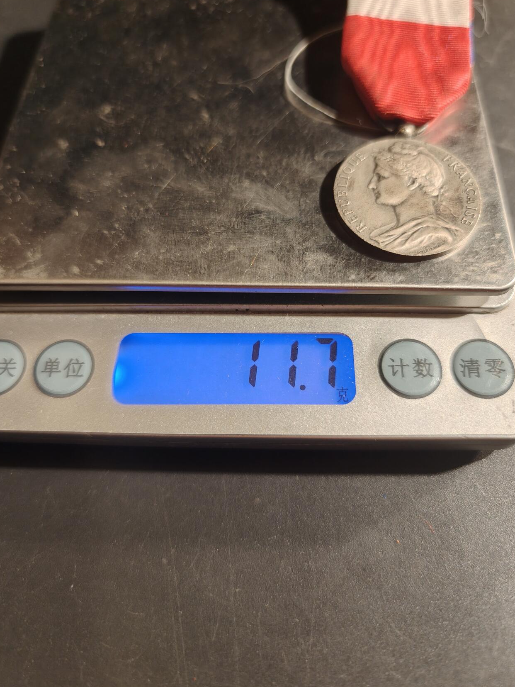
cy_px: 328
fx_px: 496
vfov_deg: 69.4
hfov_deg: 54.9
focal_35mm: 25
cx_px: 263
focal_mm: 6.06
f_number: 1.6
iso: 250
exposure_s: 1/151
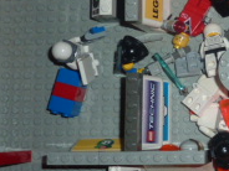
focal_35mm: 87
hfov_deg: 21.0
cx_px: 271
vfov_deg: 17.0
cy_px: 71
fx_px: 576
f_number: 3.3
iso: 100
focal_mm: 4.1
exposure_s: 1/30
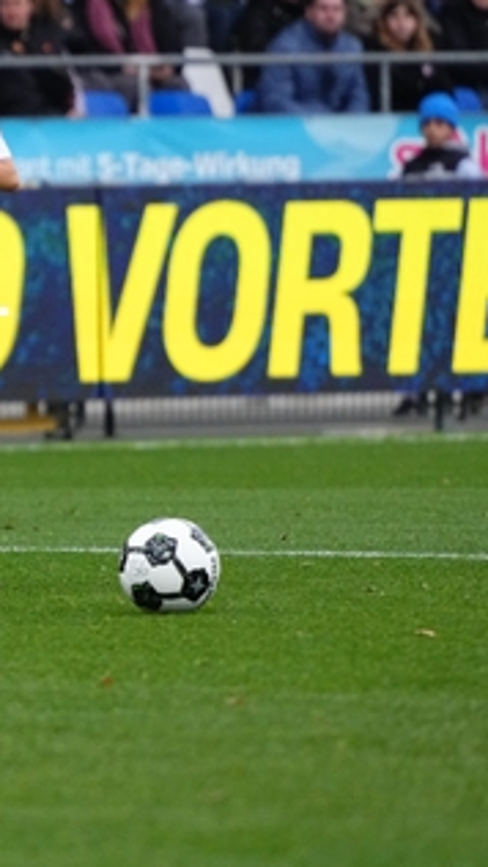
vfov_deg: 3.2
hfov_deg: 1.8
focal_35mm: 665
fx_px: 15281
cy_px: 337
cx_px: -260
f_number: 5.6
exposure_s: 1/1600
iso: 4000
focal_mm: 334
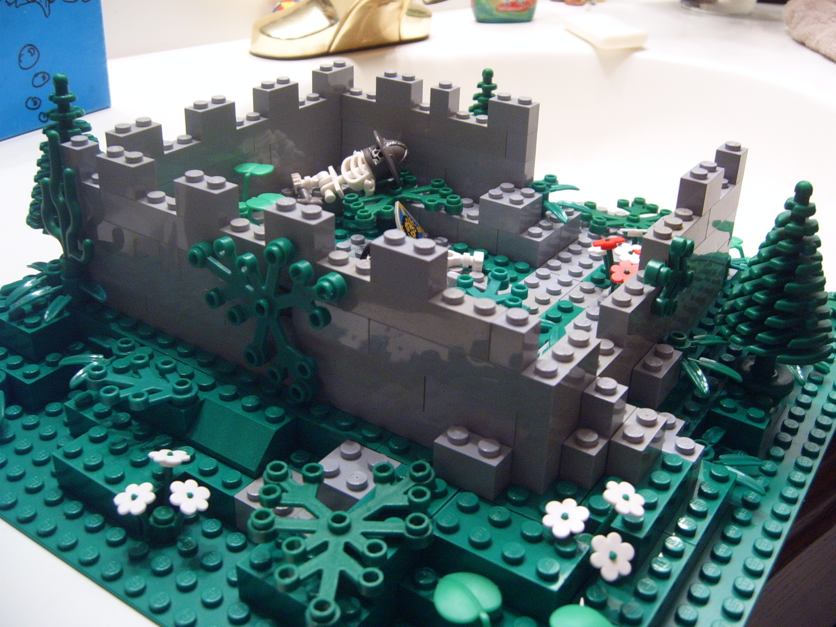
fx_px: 894
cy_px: 314
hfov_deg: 50.1
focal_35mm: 37
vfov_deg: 38.7
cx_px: 418
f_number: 2.9
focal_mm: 6.2
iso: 141
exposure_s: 1/8
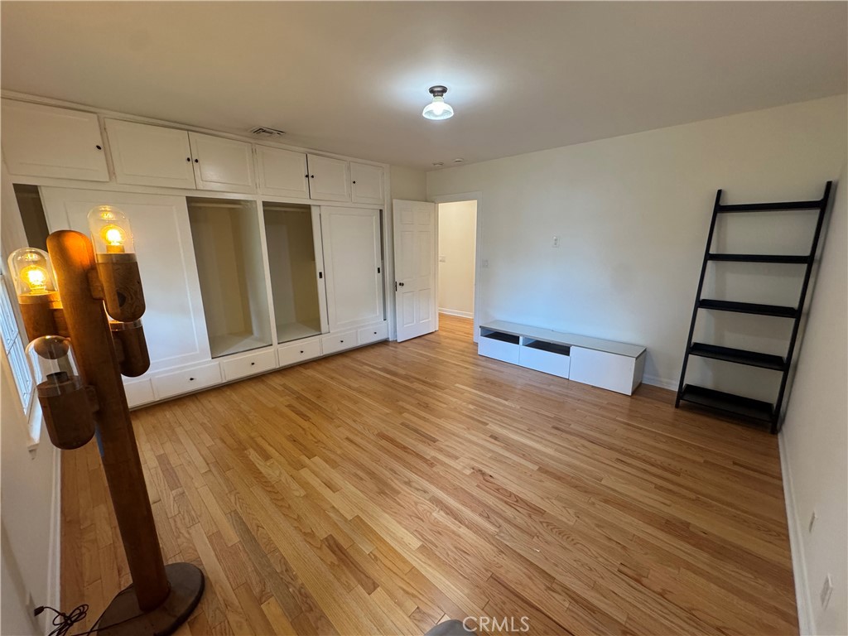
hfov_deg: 102.1
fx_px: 343
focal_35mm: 14
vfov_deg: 85.7
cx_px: 424
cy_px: 318
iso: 320
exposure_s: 1/120
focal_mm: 2.22
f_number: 2.2
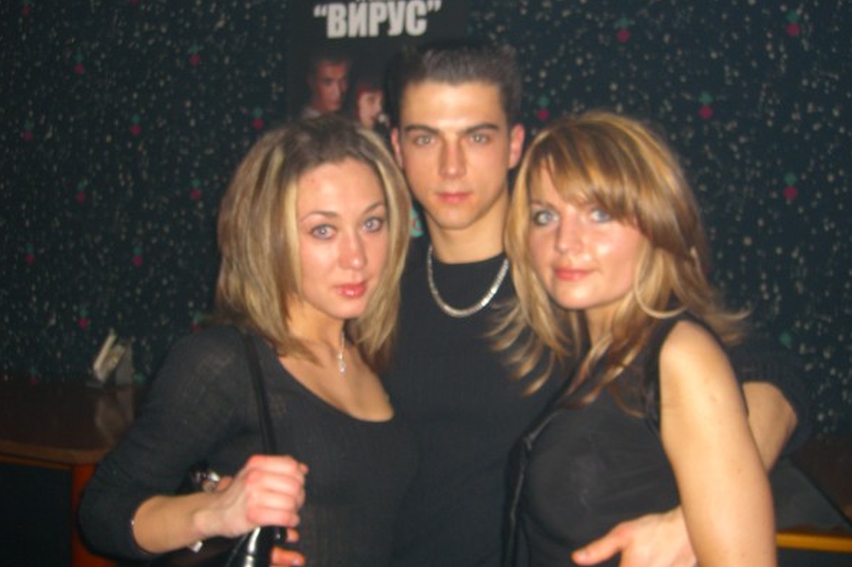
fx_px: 946
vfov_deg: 33.4
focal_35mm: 40
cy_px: 291
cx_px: 422
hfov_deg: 48.5
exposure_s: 1/60
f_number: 2.8
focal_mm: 7.9
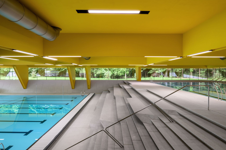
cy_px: 75
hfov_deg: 76.1
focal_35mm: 23
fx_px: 144
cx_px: 114
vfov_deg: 55.0
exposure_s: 1/1.25
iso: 100
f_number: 11
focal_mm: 22
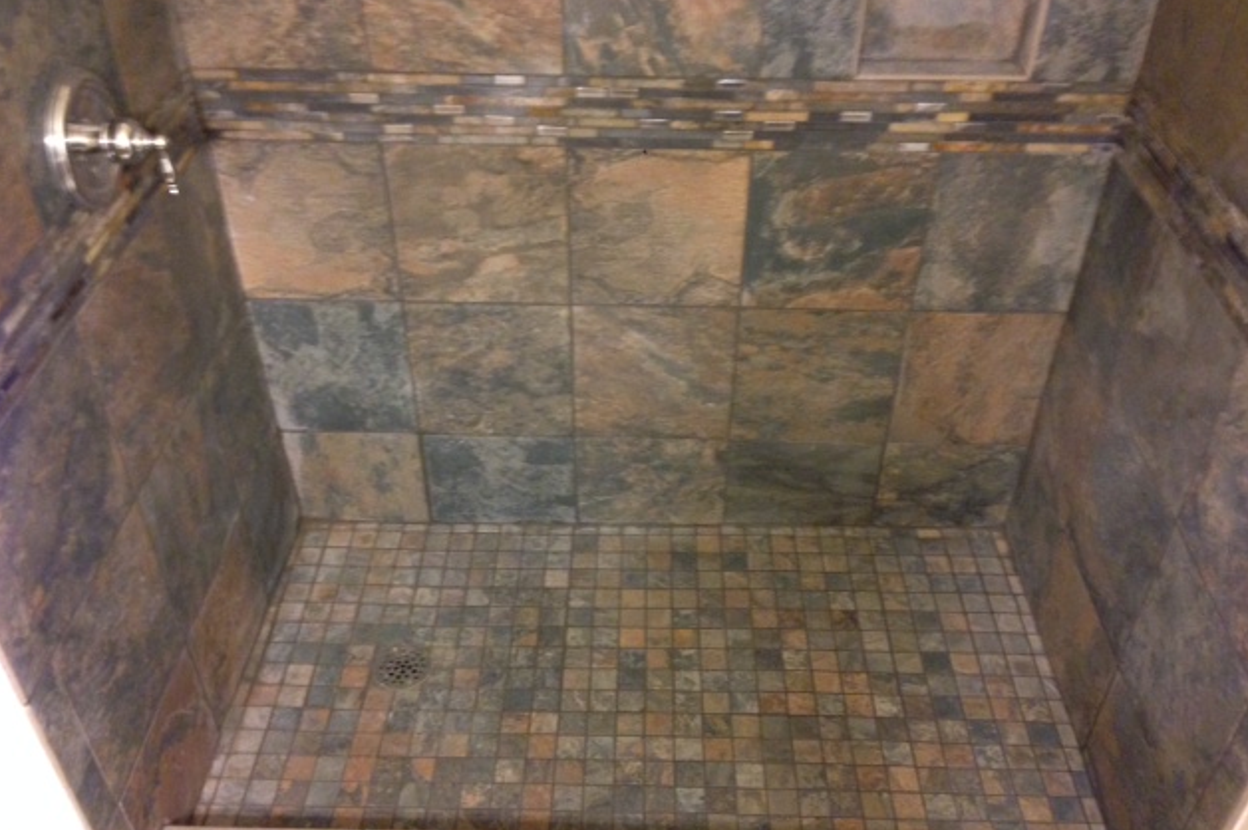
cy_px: 439
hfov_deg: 54.5
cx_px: 616
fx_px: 1213
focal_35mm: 35
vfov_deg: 37.8
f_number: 2.4
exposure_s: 1/15
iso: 400
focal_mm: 4.12
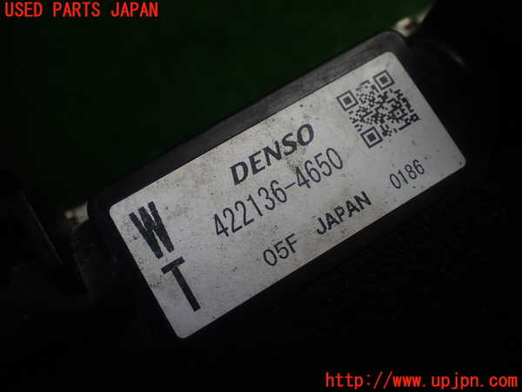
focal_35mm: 30
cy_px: 196
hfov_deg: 60.0
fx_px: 452
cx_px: 261
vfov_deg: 46.8
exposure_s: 1/125
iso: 160
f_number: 2.3
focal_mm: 5.4
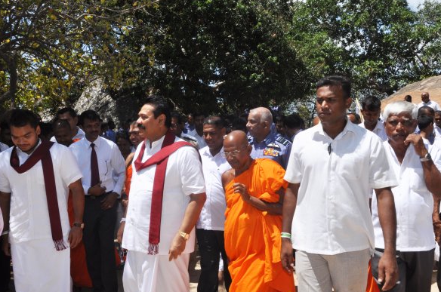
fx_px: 452
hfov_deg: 52.0
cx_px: 224
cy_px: 146
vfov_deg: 35.8
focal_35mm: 37
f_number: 22
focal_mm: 24
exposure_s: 1/200
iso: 400
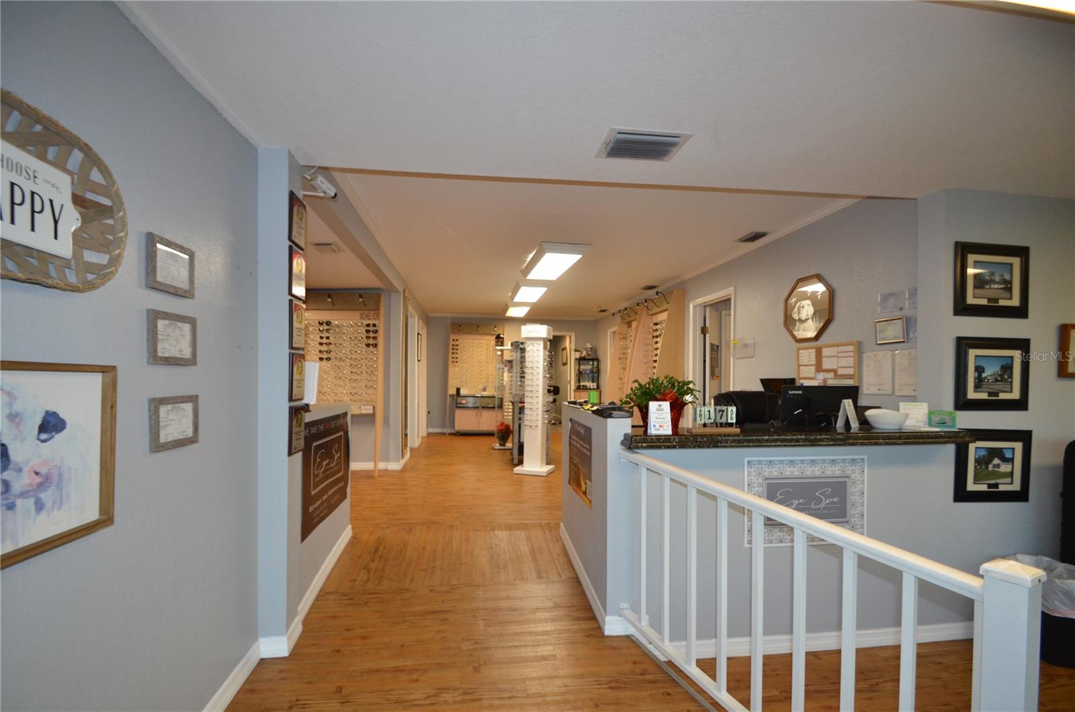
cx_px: 538
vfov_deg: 77.0
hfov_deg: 100.5
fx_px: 447
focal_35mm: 15
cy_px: 356
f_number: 4
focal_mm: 10
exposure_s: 1/60
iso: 640
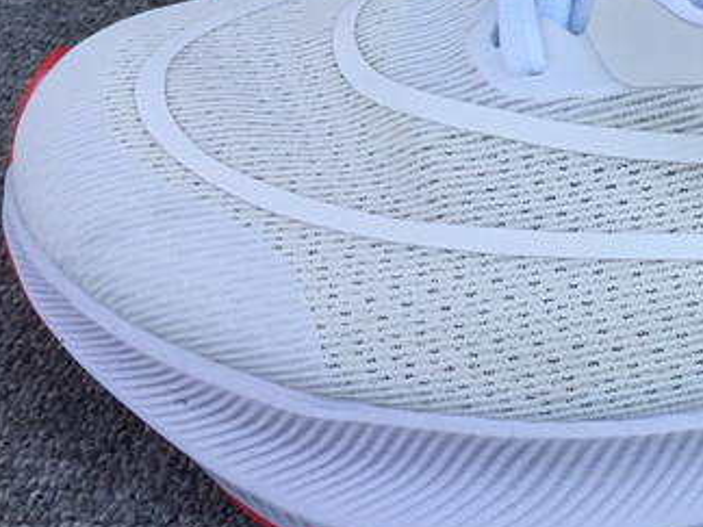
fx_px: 1747
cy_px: 40
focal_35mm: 86
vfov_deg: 16.9
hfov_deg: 20.7
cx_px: 918
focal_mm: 3.3
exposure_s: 1/438
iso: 25
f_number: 2.4
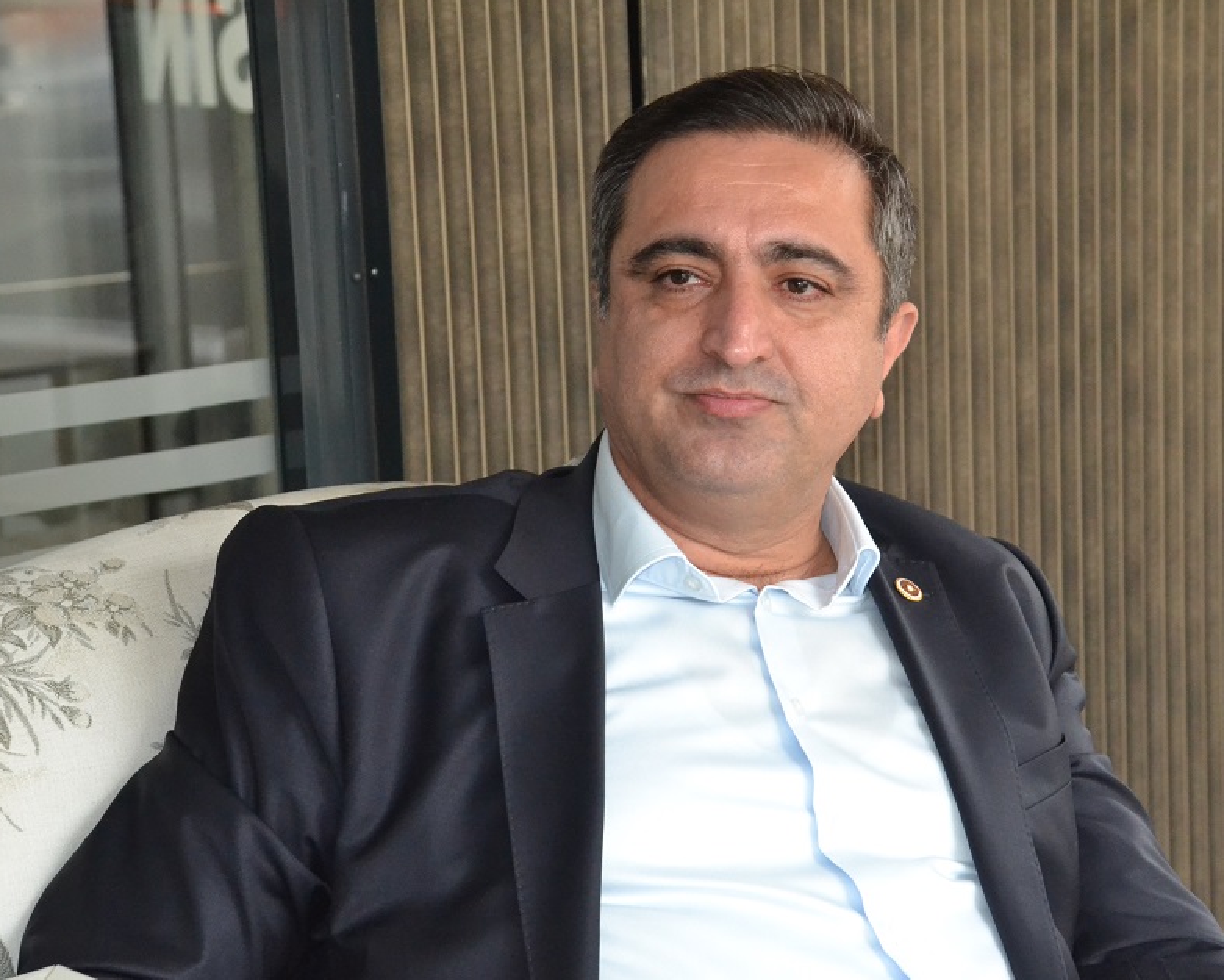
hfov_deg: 19.3
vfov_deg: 15.6
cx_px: 728
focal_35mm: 99
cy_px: 487
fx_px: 3588
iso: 2800
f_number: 5
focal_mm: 58
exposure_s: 1/60
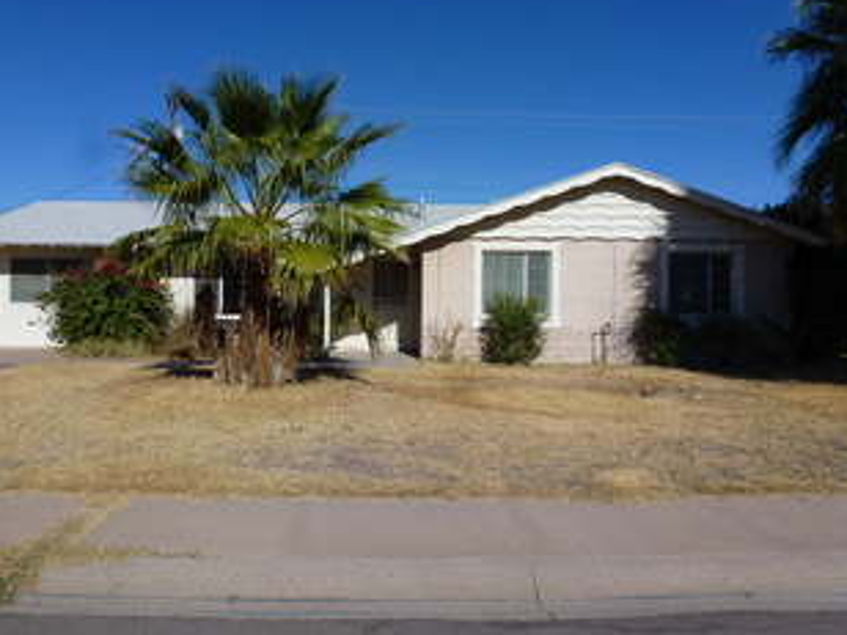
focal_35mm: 27
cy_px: 297
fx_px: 661
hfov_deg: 65.2
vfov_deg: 51.3
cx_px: 385
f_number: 4
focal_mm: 4.3
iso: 100
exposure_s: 1/1600
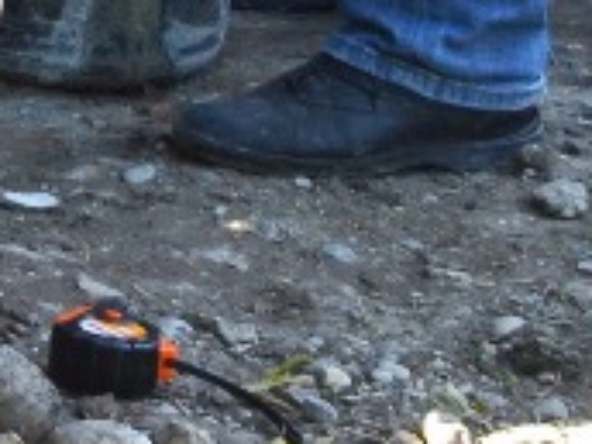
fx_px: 4293
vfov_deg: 5.7
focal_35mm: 251
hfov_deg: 7.4
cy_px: -688
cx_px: -847
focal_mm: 26
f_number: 5.6
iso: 280
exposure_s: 1/125
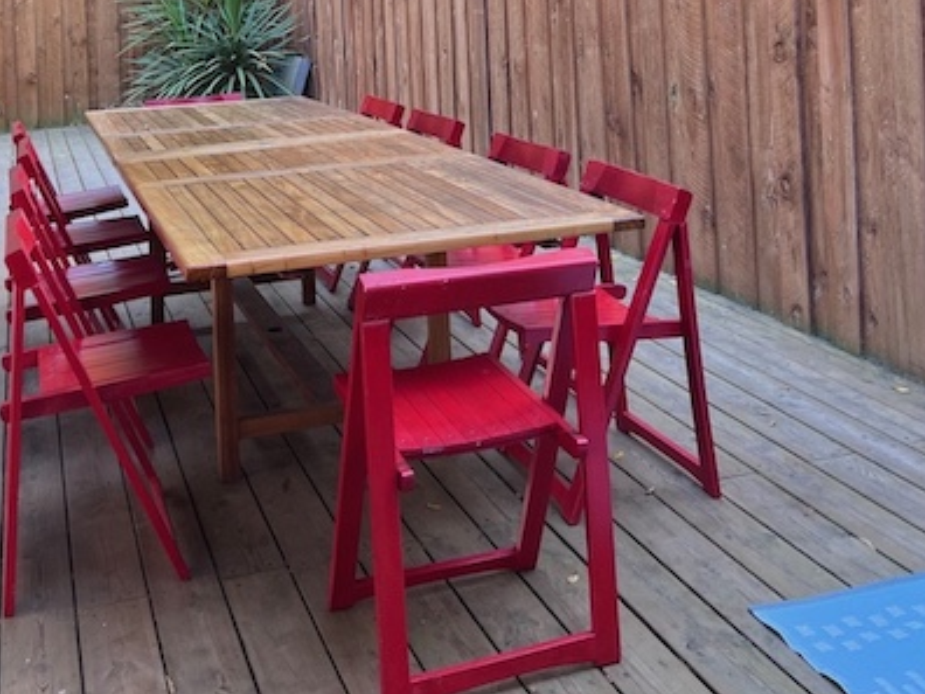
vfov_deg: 31.6
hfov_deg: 44.6
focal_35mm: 42
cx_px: 371
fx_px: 1122
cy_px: -12
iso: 50
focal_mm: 5.7
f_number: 1.5
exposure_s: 1/121
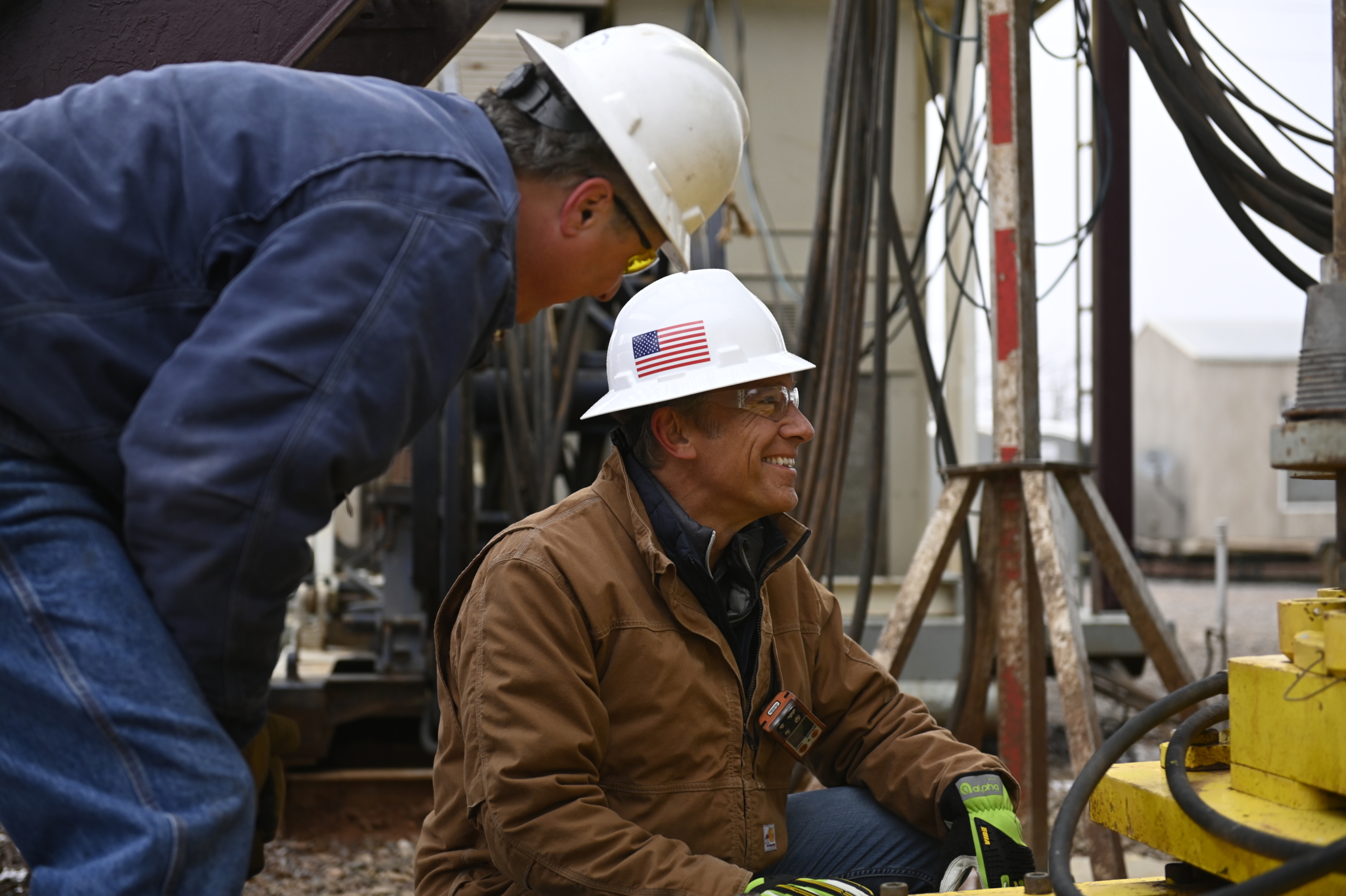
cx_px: 673
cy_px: 448
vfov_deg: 21.9
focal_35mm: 62
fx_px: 2317
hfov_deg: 32.4
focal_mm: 62
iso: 500
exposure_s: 1/200
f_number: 3.5
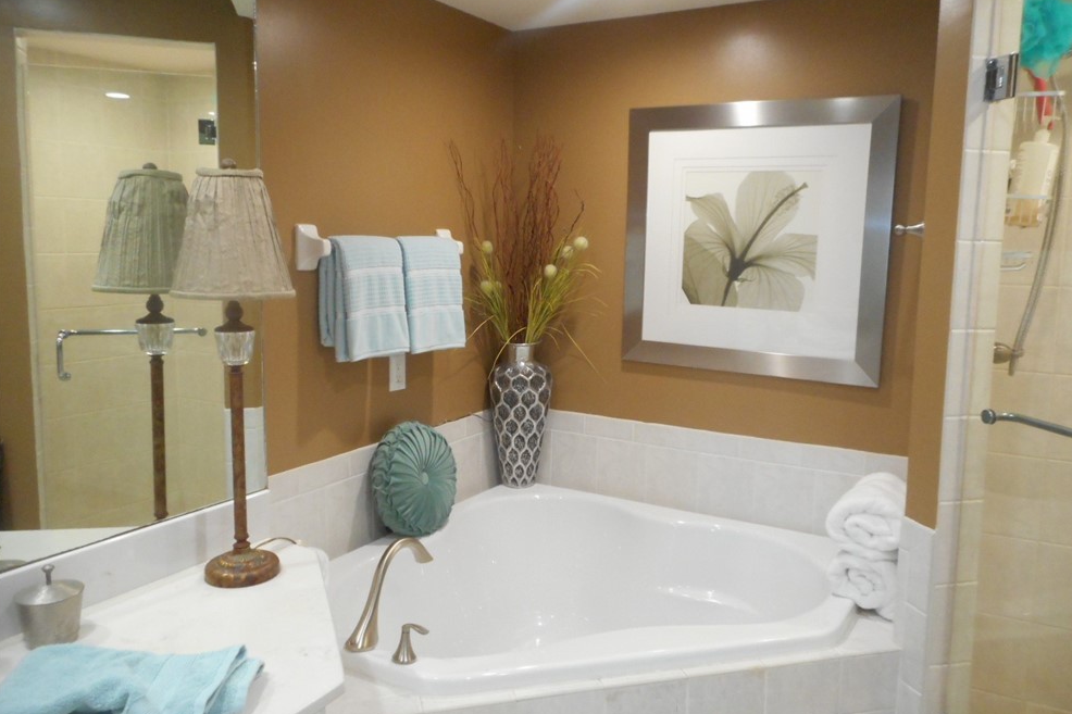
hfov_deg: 67.4
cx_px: 551
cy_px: 338
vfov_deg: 47.9
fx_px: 804
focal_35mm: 27
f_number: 3.7
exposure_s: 1/25
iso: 450
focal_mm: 4.5
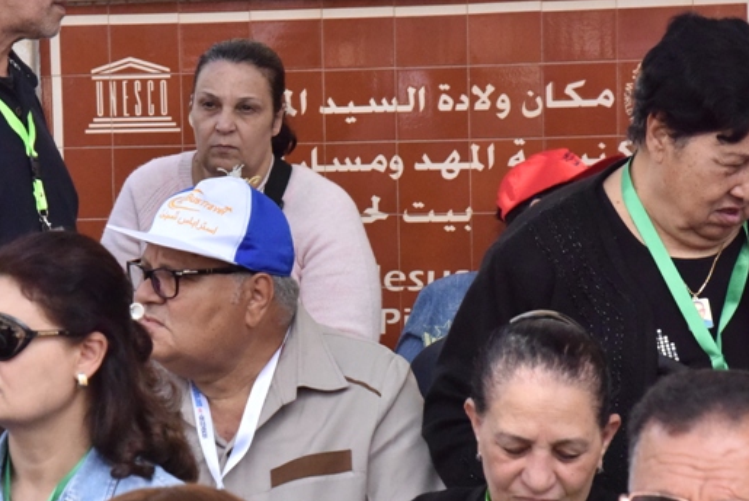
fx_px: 3518
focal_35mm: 169
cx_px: 218
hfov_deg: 12.1
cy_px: 296
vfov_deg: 8.1
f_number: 10
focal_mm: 85
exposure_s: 1/3200
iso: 5000
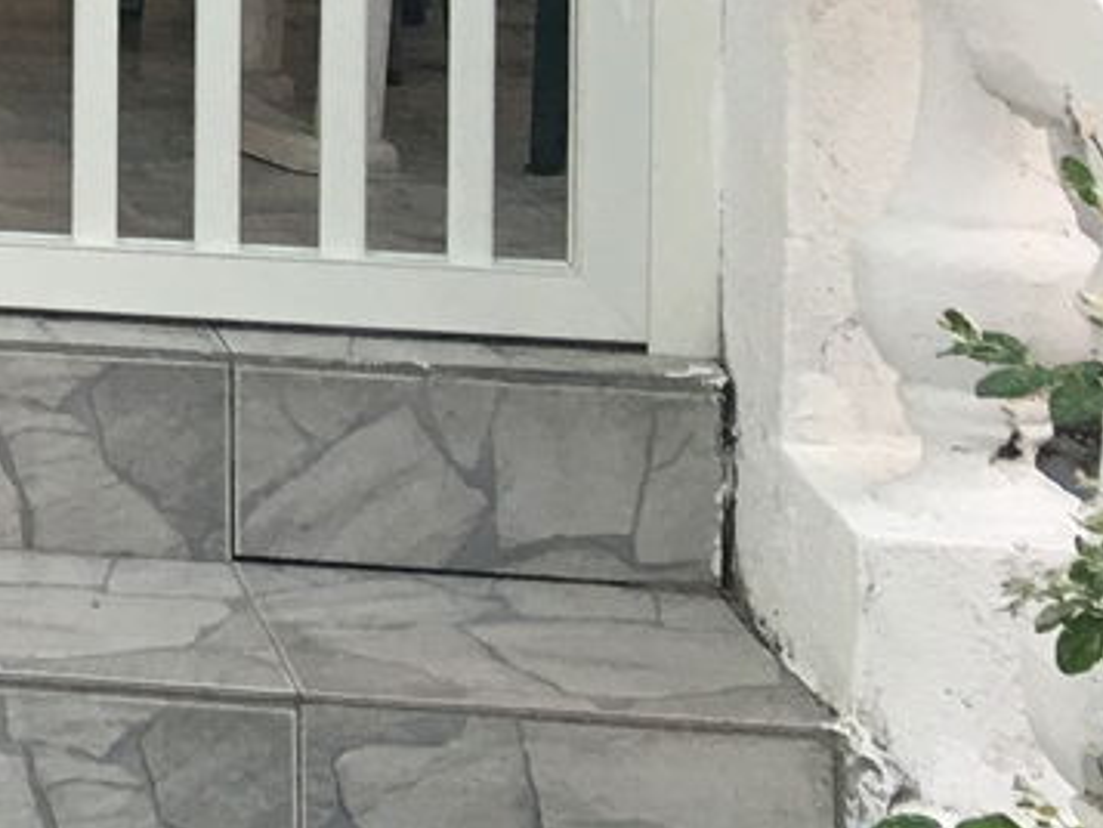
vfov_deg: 11.0
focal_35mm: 130
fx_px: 4144
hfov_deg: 12.6
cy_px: -429
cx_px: -1338
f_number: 2.2
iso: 32
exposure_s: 1/33
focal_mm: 4.15
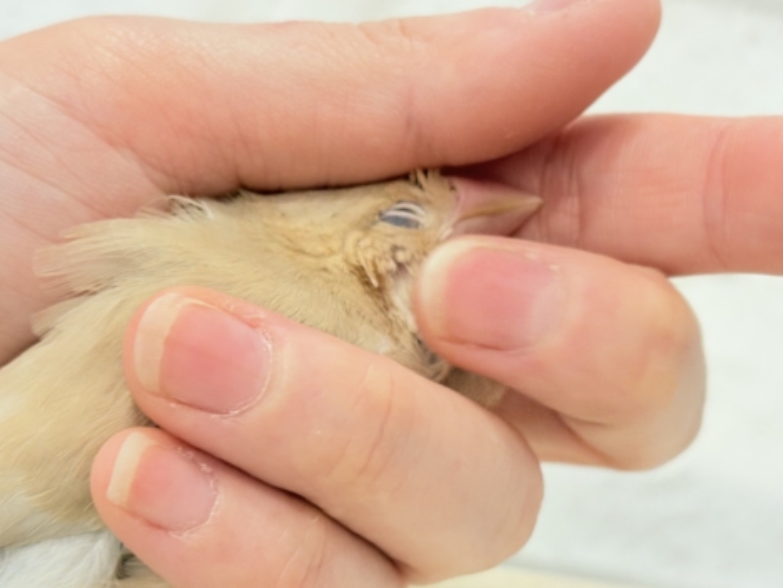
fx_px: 1606
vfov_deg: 20.7
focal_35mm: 71
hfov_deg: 27.4
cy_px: 294
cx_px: 336
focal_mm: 5.96
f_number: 1.6
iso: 64
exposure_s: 1/50
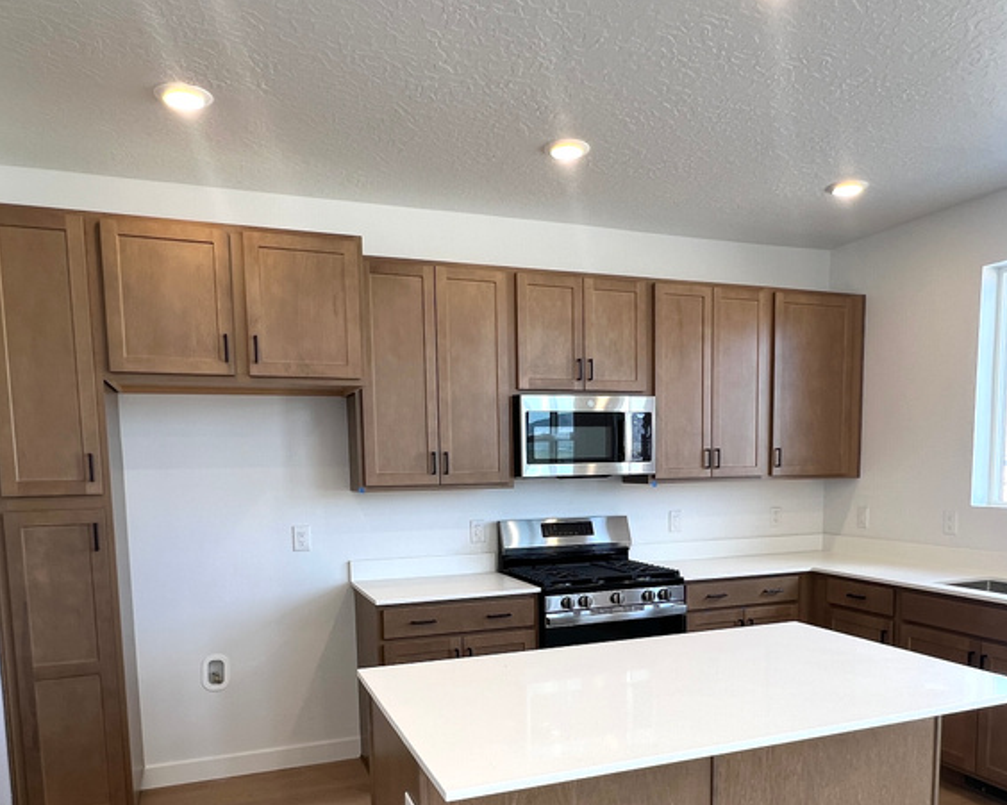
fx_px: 685
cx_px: 637
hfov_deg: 71.3
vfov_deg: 59.1
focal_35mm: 23
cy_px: 552
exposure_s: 1/120
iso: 50
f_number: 1.8
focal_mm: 1.57
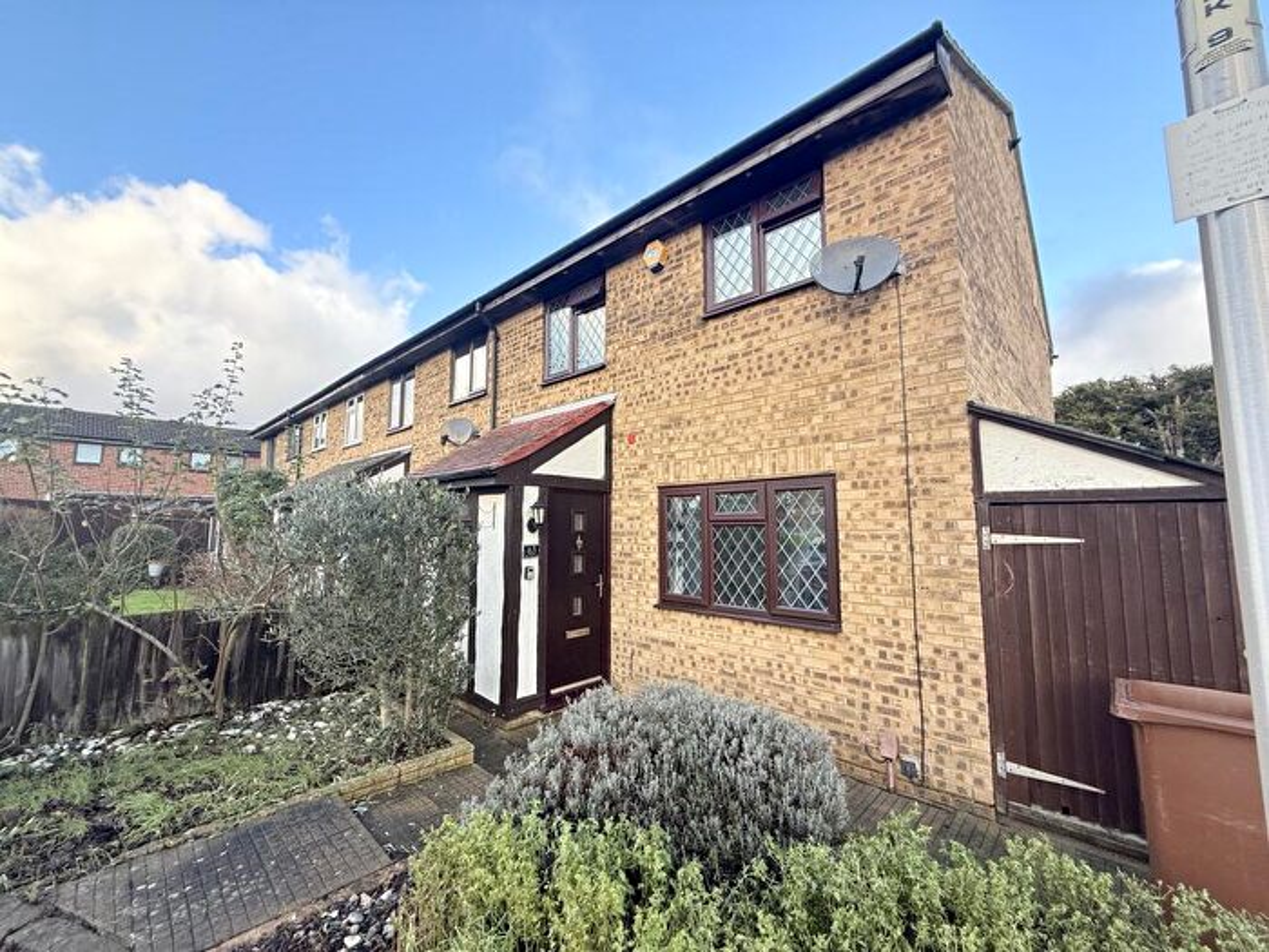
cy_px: 476
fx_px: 513
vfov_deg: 85.7
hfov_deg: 102.1
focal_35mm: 14
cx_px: 634
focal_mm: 2.22
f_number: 2.2
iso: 64
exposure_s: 1/233
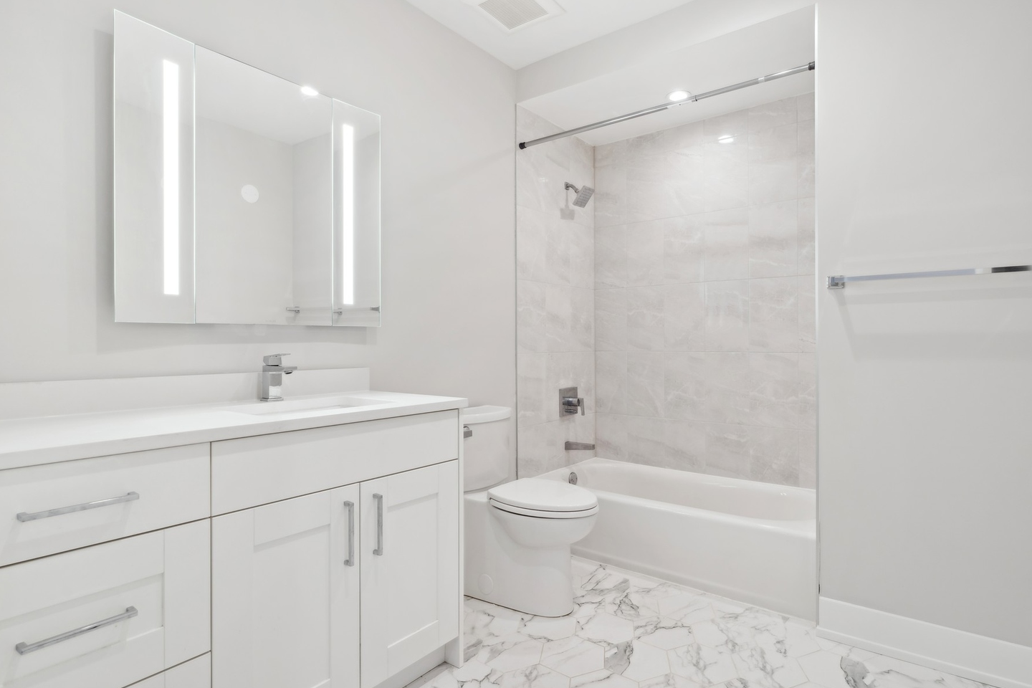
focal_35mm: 18
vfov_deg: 67.4
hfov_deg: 89.8
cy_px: 348
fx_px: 516
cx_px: 556
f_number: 8
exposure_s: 1/10
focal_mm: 16
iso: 320
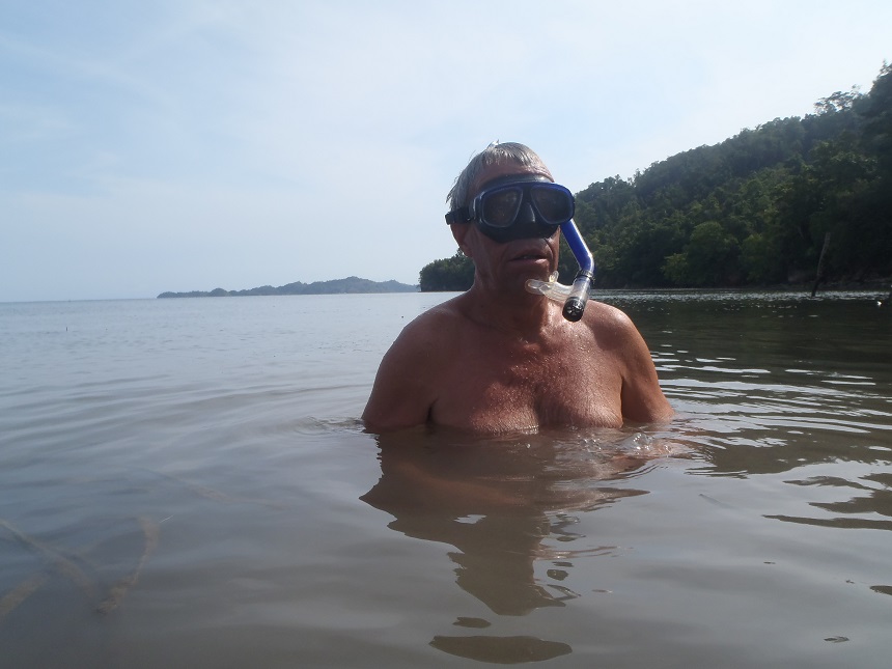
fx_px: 722
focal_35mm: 28
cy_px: 334
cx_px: 446
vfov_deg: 49.7
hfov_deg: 63.4
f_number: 4.5
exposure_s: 1/640
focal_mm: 5
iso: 80
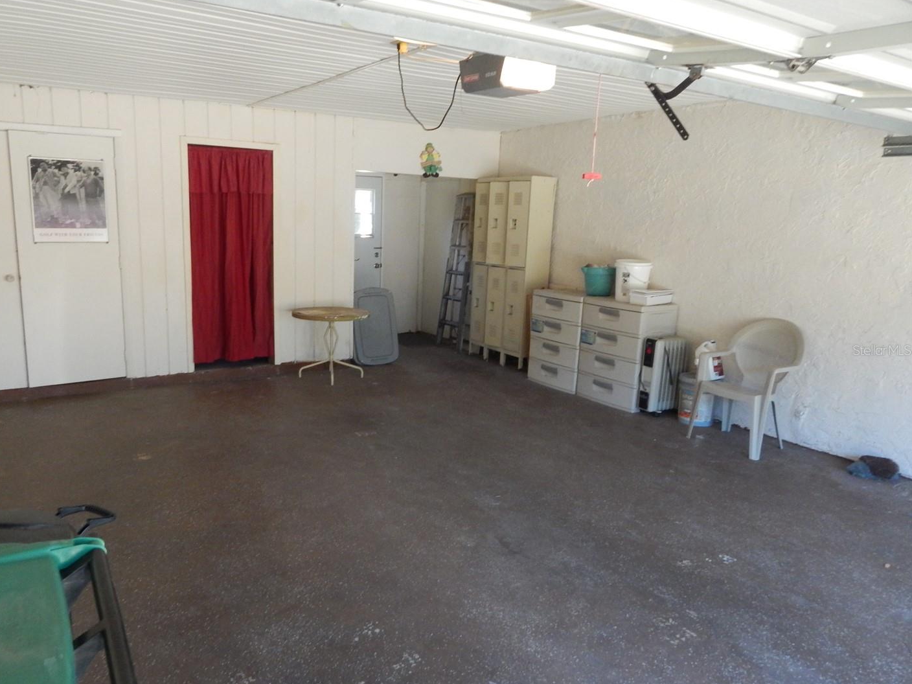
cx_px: 396
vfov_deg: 54.9
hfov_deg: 69.1
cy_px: 350
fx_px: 659
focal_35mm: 25
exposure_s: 1/200
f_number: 3
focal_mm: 4
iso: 400
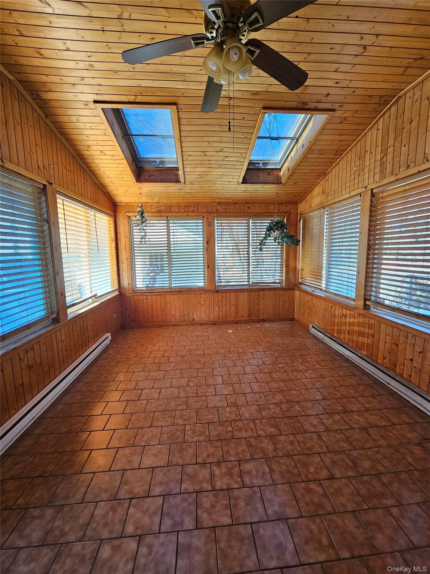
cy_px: 287
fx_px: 215
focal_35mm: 13
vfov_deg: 106.2
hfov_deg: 89.9
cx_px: 215
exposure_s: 1/77.4
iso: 125
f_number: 2.2
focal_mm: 2.2
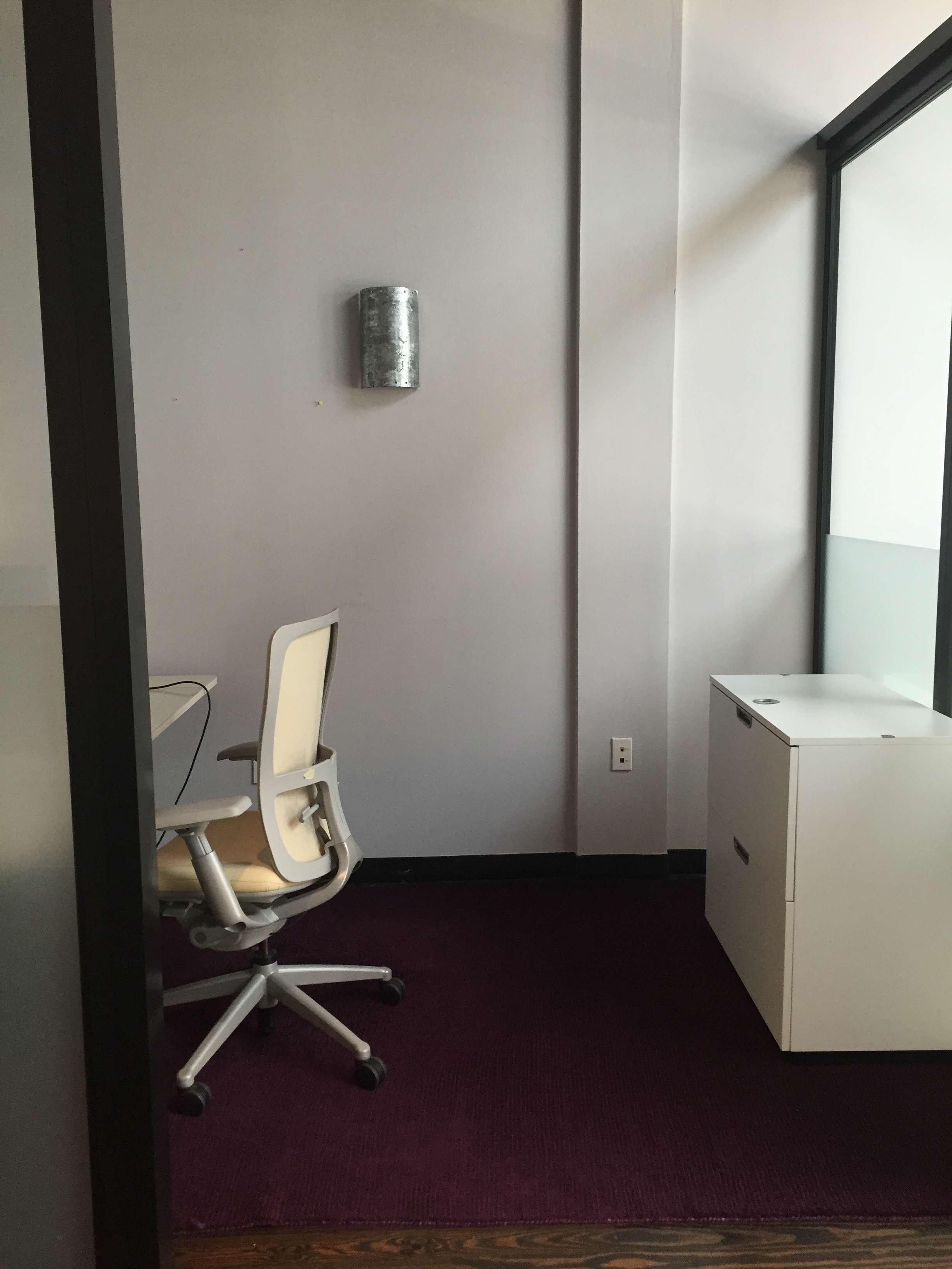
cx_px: 476
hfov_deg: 48.2
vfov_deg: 61.7
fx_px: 1063
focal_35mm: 29
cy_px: 634
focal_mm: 4.15
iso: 50
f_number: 2.2
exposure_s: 1/30
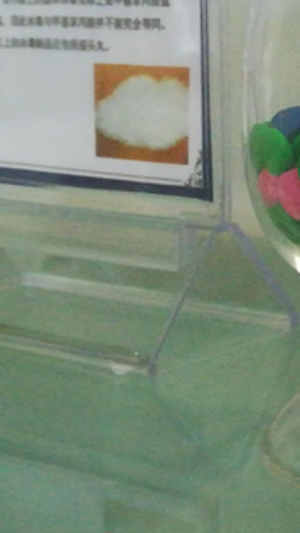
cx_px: 443
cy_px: 103
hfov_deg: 12.9
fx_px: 1260
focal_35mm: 89
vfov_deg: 23.6
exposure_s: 1/14.3
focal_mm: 3.83
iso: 640
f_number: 2.2
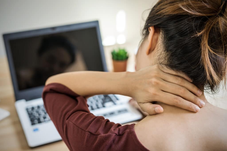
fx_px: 315
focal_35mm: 50
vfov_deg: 27.0
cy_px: 76
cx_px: 114
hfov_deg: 39.6
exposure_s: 1/30
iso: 200
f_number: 3.5
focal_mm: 50
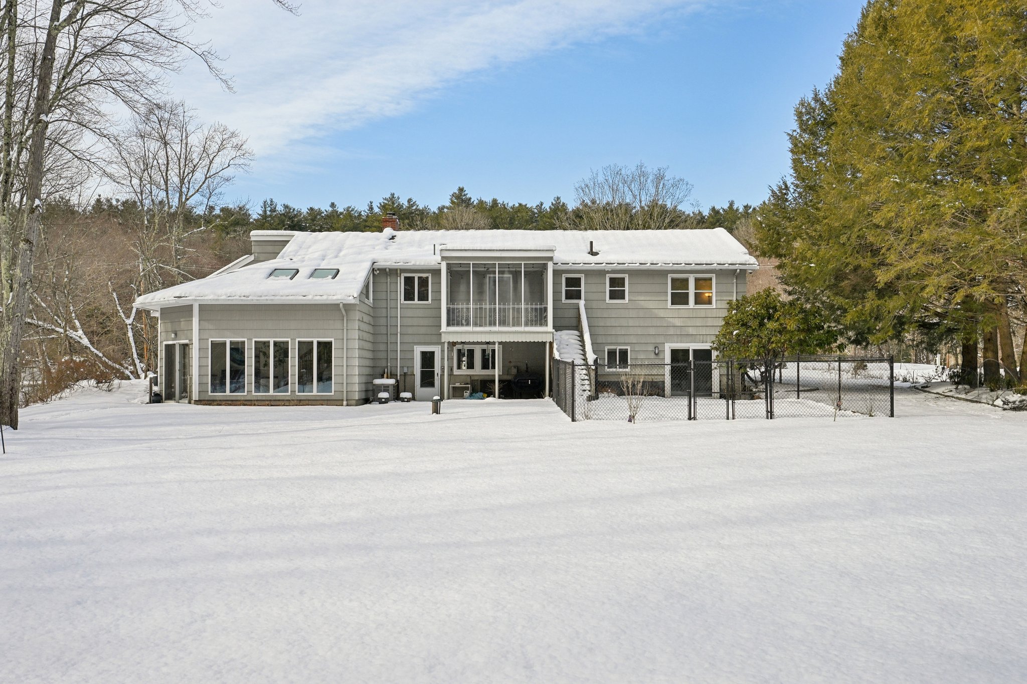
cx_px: 514
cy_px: 342
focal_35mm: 30
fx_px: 856
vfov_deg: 43.6
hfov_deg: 61.9
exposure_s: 1/1250
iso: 400
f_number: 8
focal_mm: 30
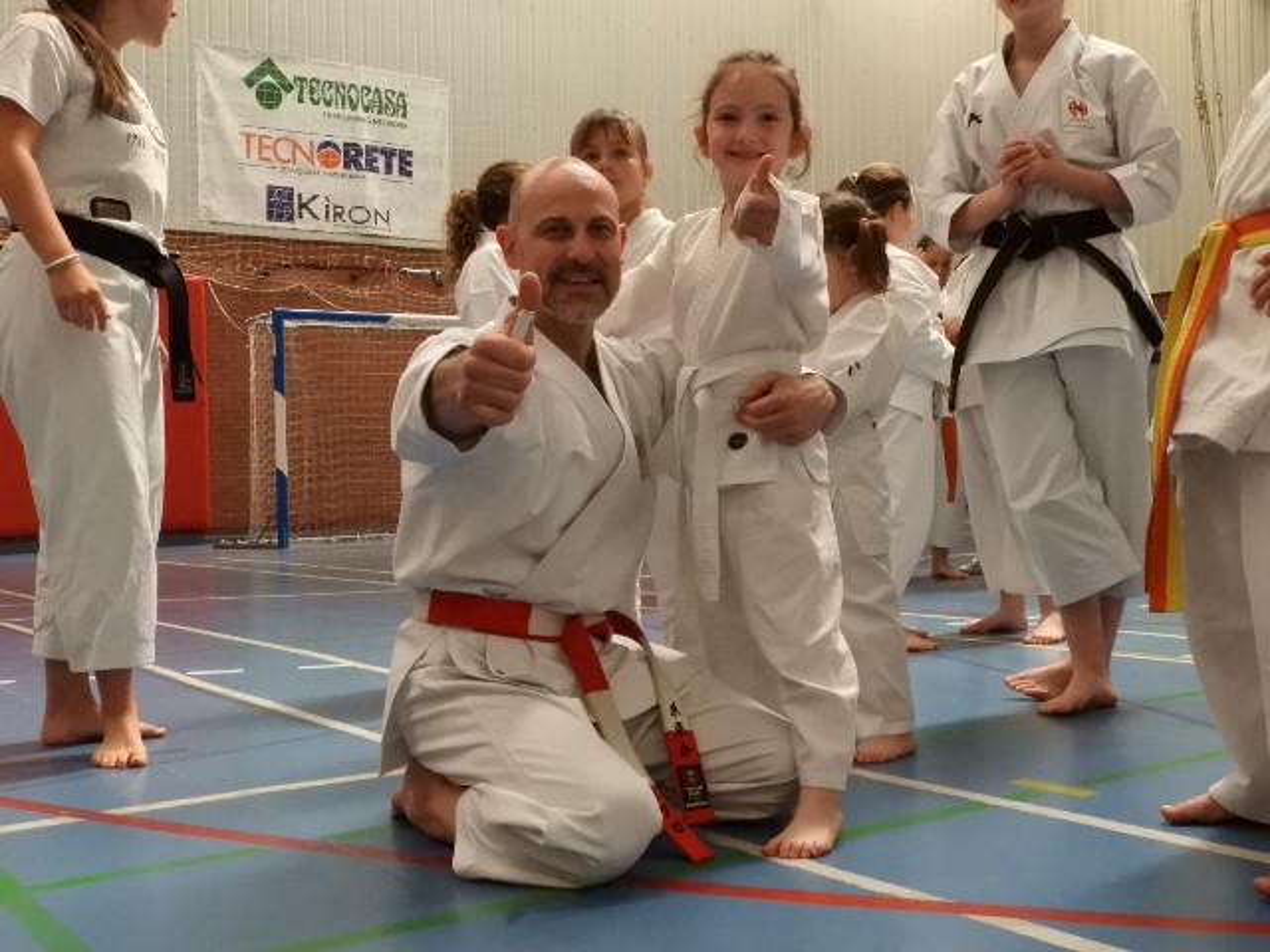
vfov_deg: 36.0
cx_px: 635
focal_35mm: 40
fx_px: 1468
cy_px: 476
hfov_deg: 46.8
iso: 1600
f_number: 6
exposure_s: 1/160
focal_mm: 7.2
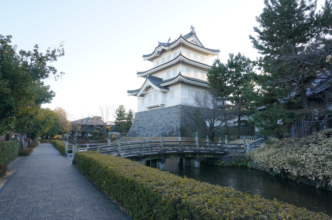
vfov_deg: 53.0
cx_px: 166
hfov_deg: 73.8
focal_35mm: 24
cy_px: 110
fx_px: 221
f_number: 10
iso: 400
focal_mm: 16
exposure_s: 1/60
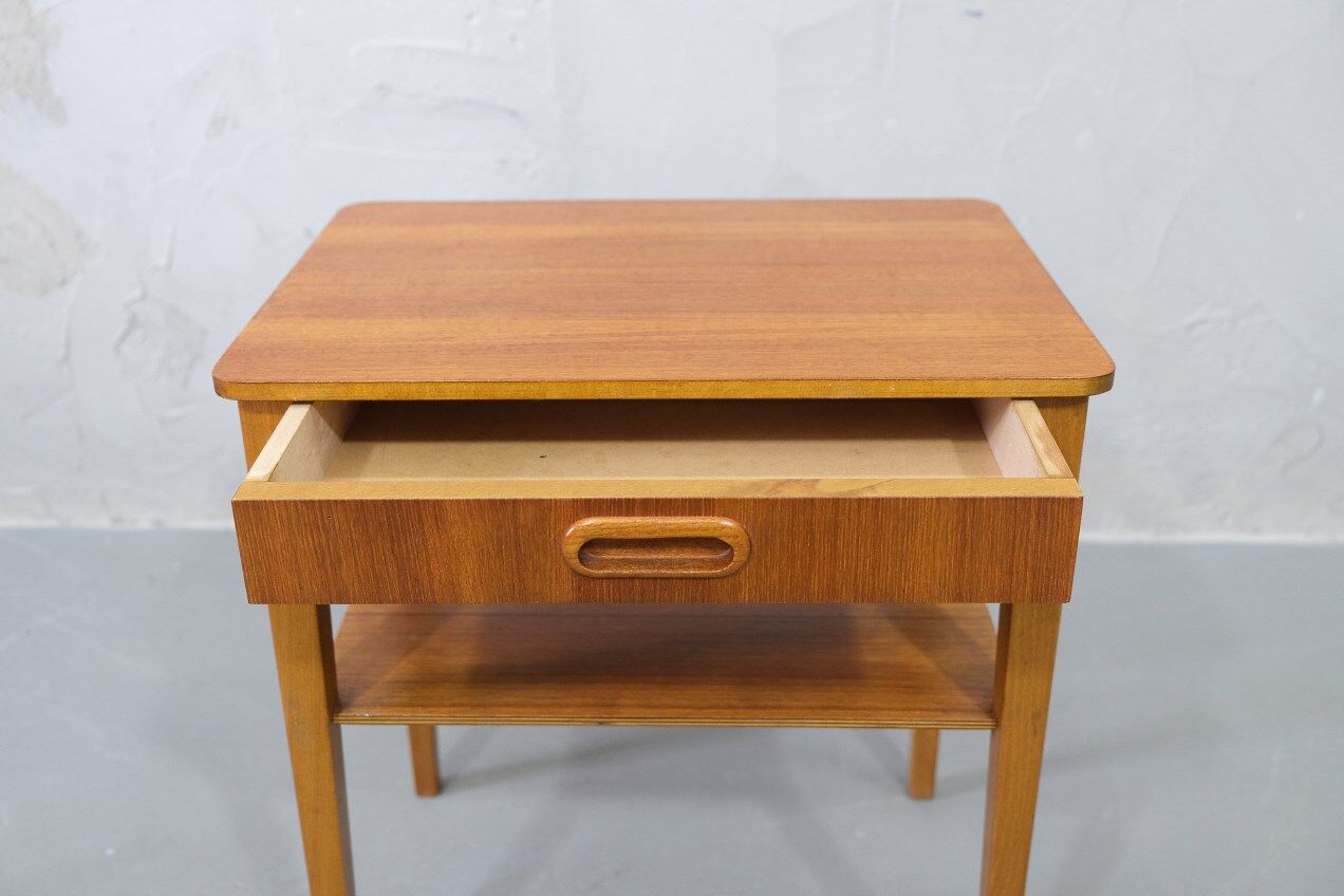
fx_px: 1307
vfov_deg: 37.9
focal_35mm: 35
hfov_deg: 54.4
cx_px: 672
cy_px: 448
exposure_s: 1/34
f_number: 3.2
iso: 1000
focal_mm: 23.3
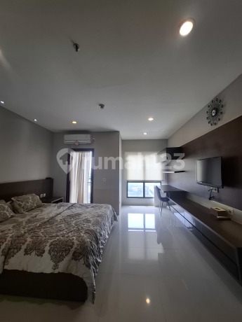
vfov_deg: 106.2
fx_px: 121
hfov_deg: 89.9
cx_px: 121
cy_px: 161
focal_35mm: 13
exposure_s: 1/60
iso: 40
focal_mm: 1.74
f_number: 2.2
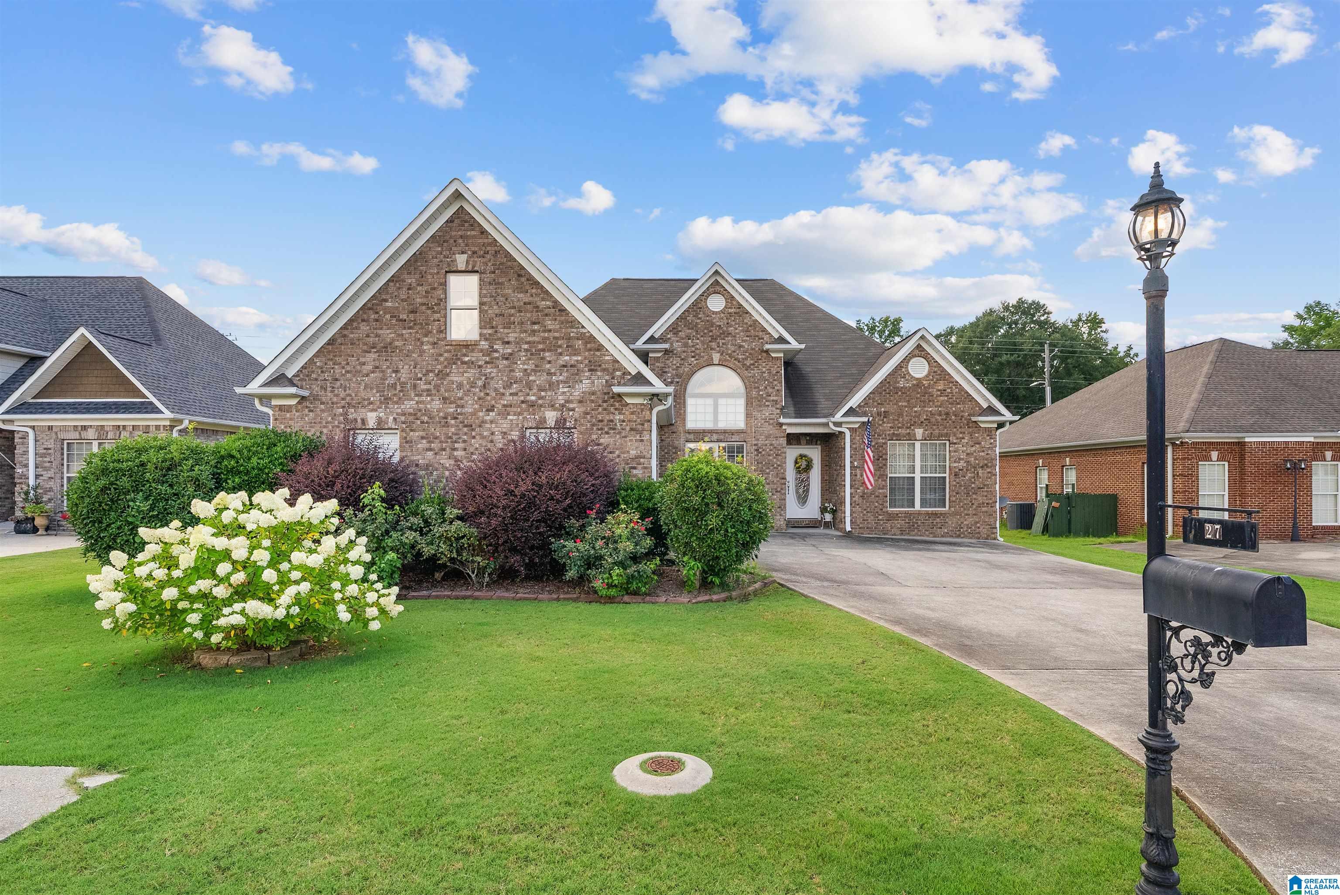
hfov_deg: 93.3
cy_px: 448
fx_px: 633
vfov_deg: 70.5
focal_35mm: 17
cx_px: 670
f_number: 8
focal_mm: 17
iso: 400
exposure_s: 1/100
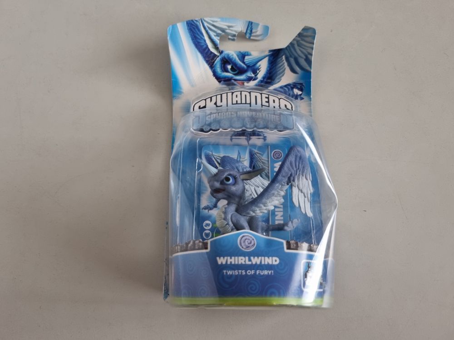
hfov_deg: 67.3
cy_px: 170
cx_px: 227
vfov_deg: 53.1
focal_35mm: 26
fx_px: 341
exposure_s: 1/50
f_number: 1.8
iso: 200
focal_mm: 5.4
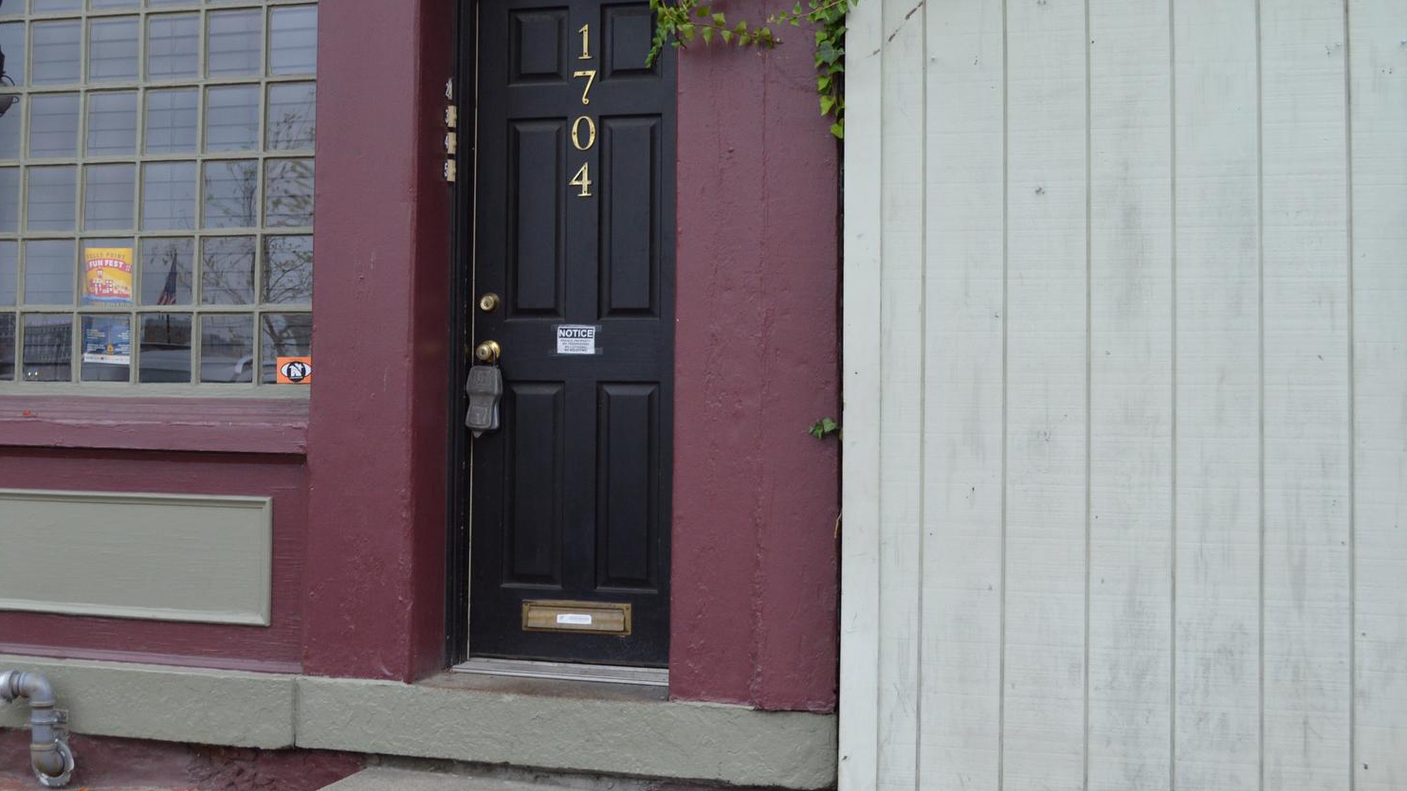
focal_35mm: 52
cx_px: 490
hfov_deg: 39.5
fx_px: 1940
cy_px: 264
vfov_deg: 23.0
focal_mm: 24
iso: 400
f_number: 4
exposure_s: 1/30
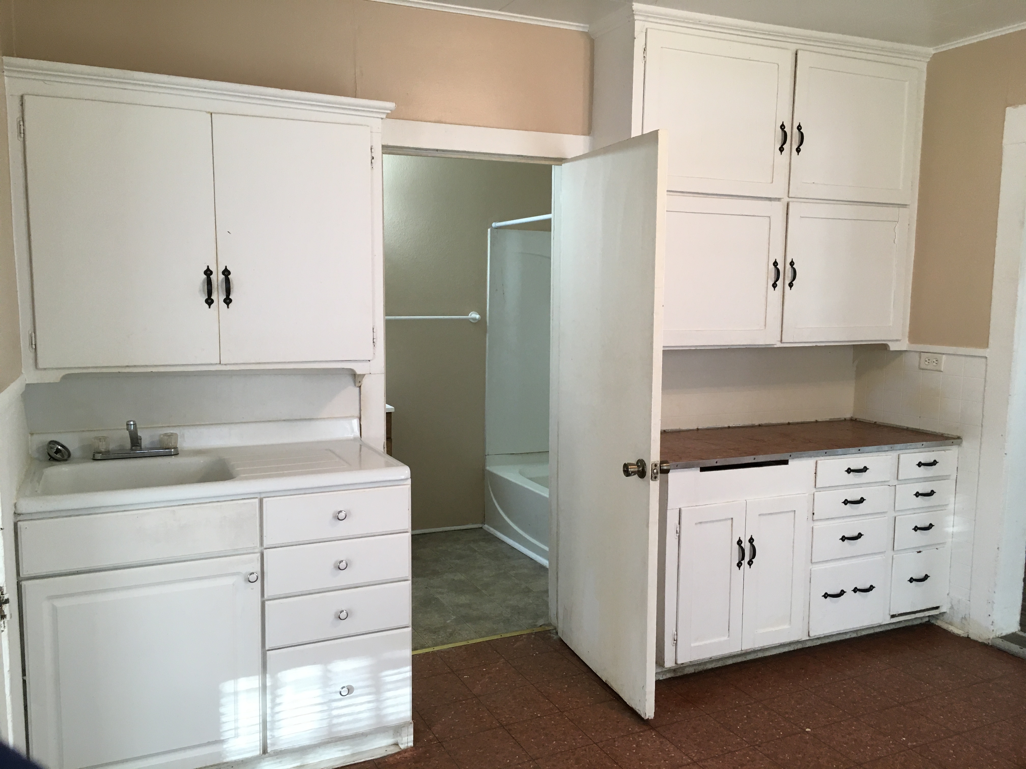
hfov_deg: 61.7
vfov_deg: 48.2
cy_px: 384
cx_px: 513
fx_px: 860
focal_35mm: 29
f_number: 2.2
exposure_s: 1/30
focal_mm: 4.15
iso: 40
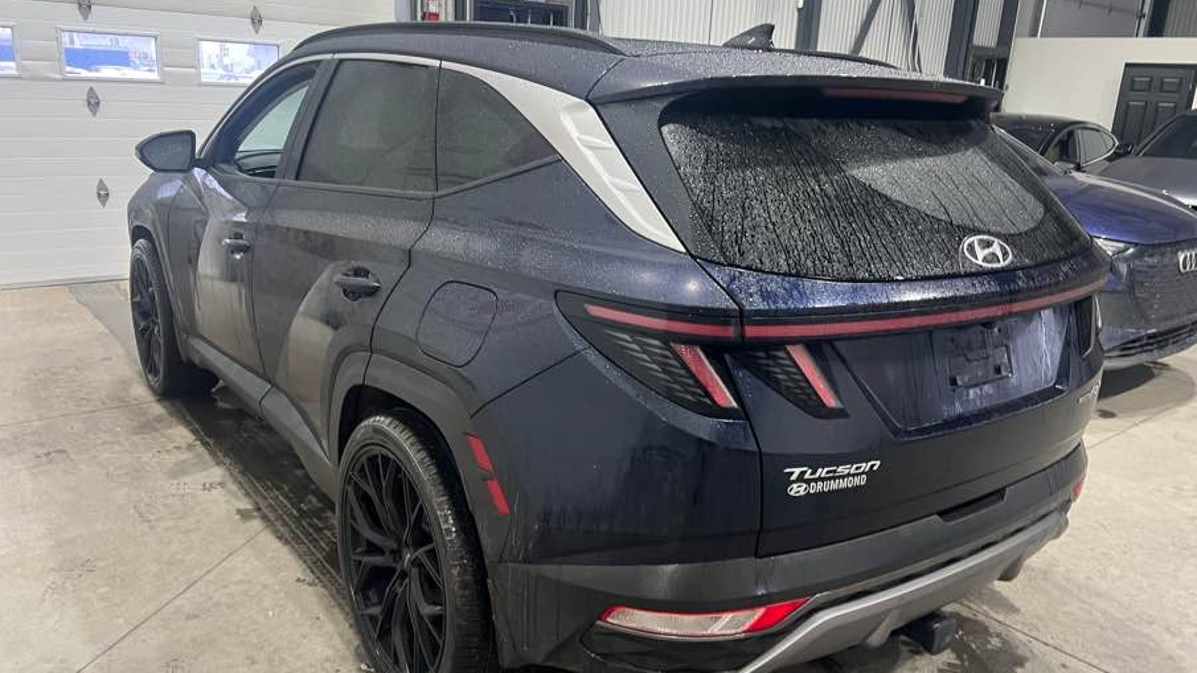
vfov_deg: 40.2
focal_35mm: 29
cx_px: 603
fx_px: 920
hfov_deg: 66.1
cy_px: 360
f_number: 1.5
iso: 160
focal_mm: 5.7
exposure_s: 1/60
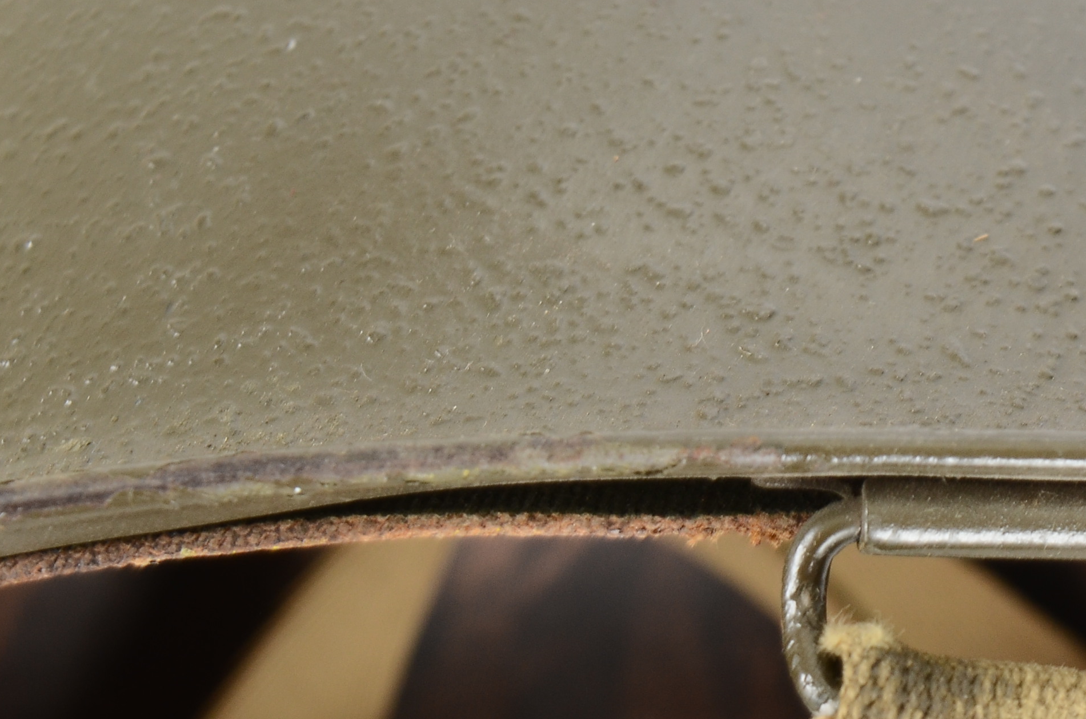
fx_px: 4214
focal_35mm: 140
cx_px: 987
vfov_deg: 9.7
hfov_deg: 14.5
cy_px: 645
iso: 320
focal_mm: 48
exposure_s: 1/60
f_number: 10
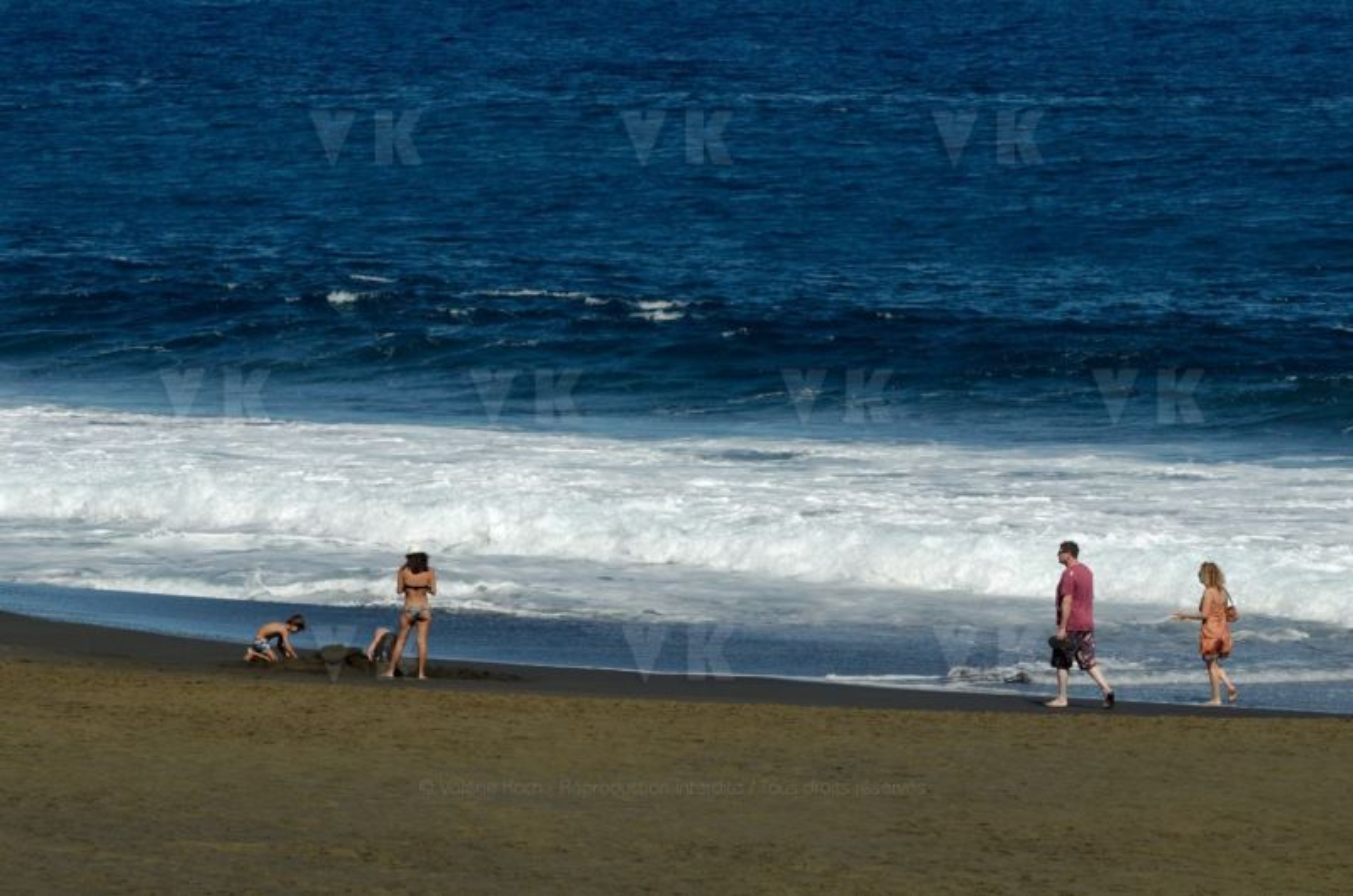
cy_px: 448
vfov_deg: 5.1
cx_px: 676
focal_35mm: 270
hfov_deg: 7.6
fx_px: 10127
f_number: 8
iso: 200
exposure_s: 1/1250
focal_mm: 180
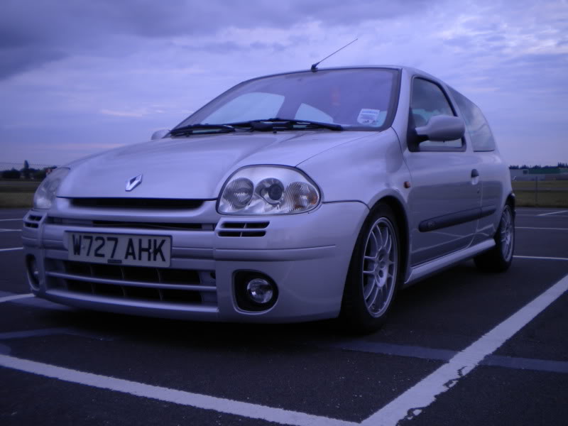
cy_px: 213
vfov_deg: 35.1
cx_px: 284
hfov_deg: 45.8
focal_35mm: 41
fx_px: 673
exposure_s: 1/93.5
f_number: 3.5
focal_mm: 7.4
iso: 80
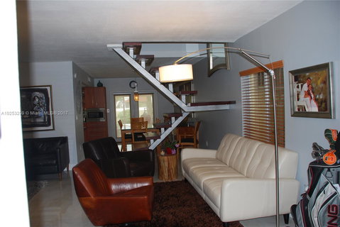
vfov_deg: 48.0
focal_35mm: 27
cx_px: 170
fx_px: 255
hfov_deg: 67.4
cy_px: 114
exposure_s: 1/60
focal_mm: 18
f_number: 3.5
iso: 200
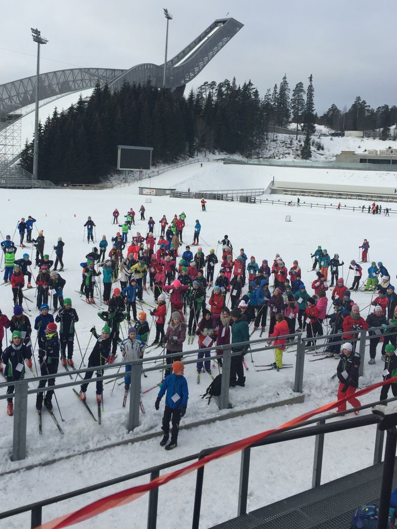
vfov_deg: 53.7
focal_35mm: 34
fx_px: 520
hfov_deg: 41.7
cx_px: 176
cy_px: 222
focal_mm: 4.15
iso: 32
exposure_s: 1/879
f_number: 2.2
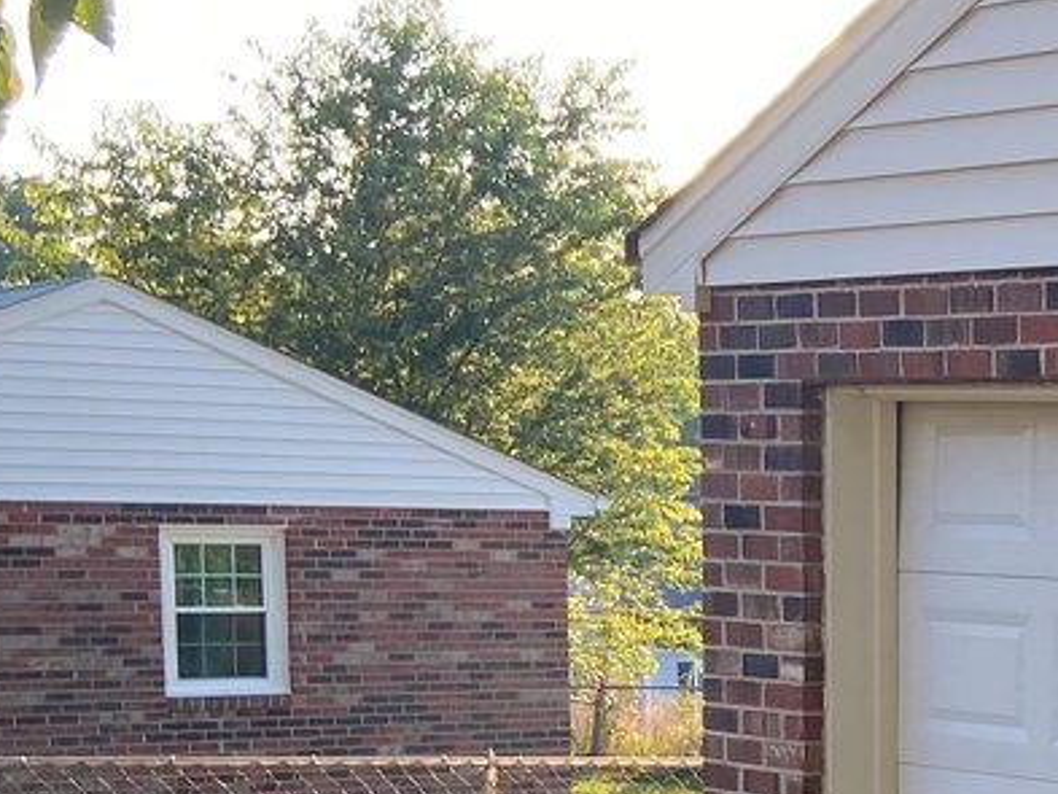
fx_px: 3057
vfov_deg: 14.5
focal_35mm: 100
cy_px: 830
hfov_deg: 16.9
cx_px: 1781
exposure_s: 1/297
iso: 32
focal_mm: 4.25
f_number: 1.8
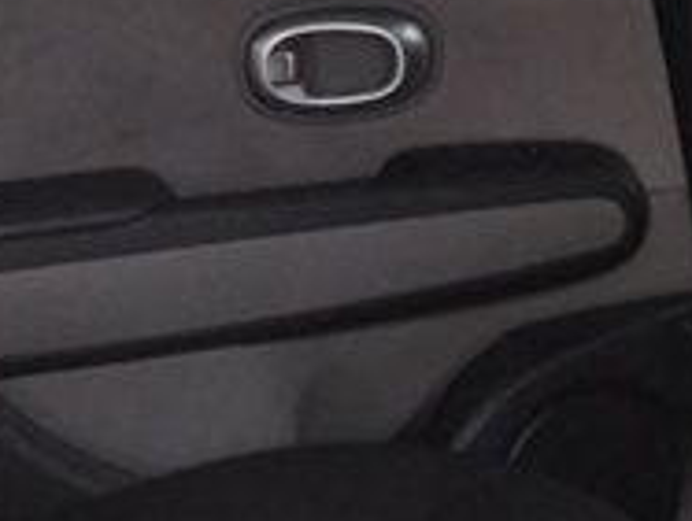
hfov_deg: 12.1
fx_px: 3064
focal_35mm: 153
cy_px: 538
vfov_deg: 9.7
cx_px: 1158
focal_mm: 4.27
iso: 291
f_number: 1.8
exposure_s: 1/120
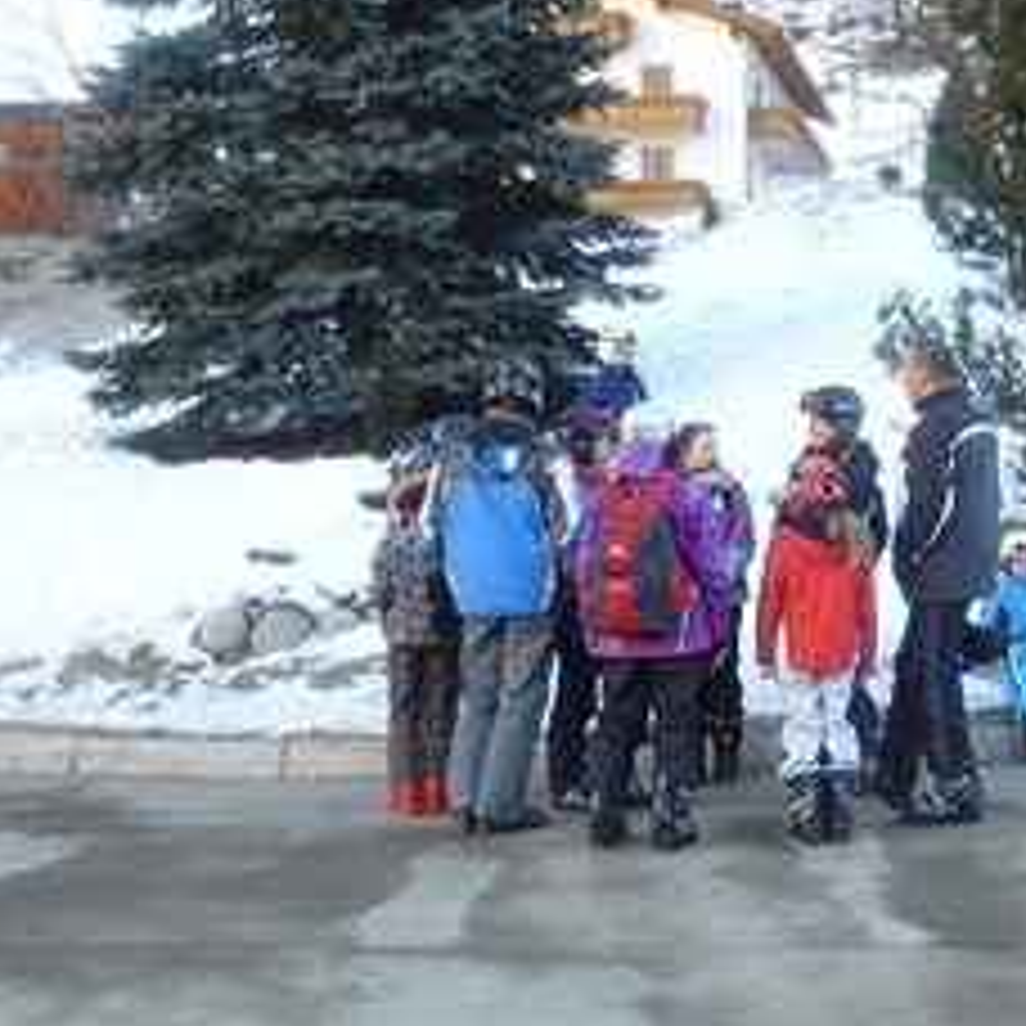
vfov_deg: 27.7
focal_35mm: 62
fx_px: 2079
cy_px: 540
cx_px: 855
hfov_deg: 27.1
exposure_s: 1/40
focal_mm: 4.5
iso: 80
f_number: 3.3
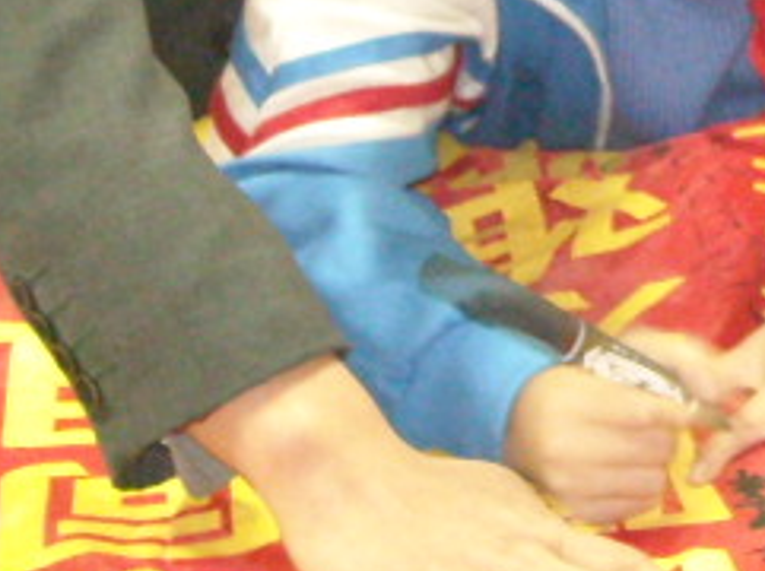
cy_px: -171
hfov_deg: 13.0
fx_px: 3288
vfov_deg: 9.7
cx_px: 889
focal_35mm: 149
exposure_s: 1/8
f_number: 2.8
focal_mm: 5.7
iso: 800
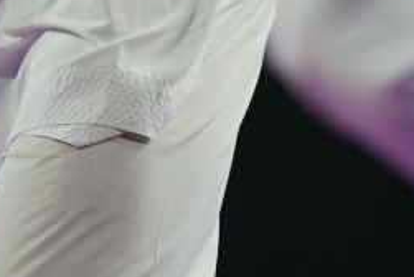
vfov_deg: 0.5
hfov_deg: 0.7
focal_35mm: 2865
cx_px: -226
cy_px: -541
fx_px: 32985
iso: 1600
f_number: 2.8
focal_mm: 400
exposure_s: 1/1000
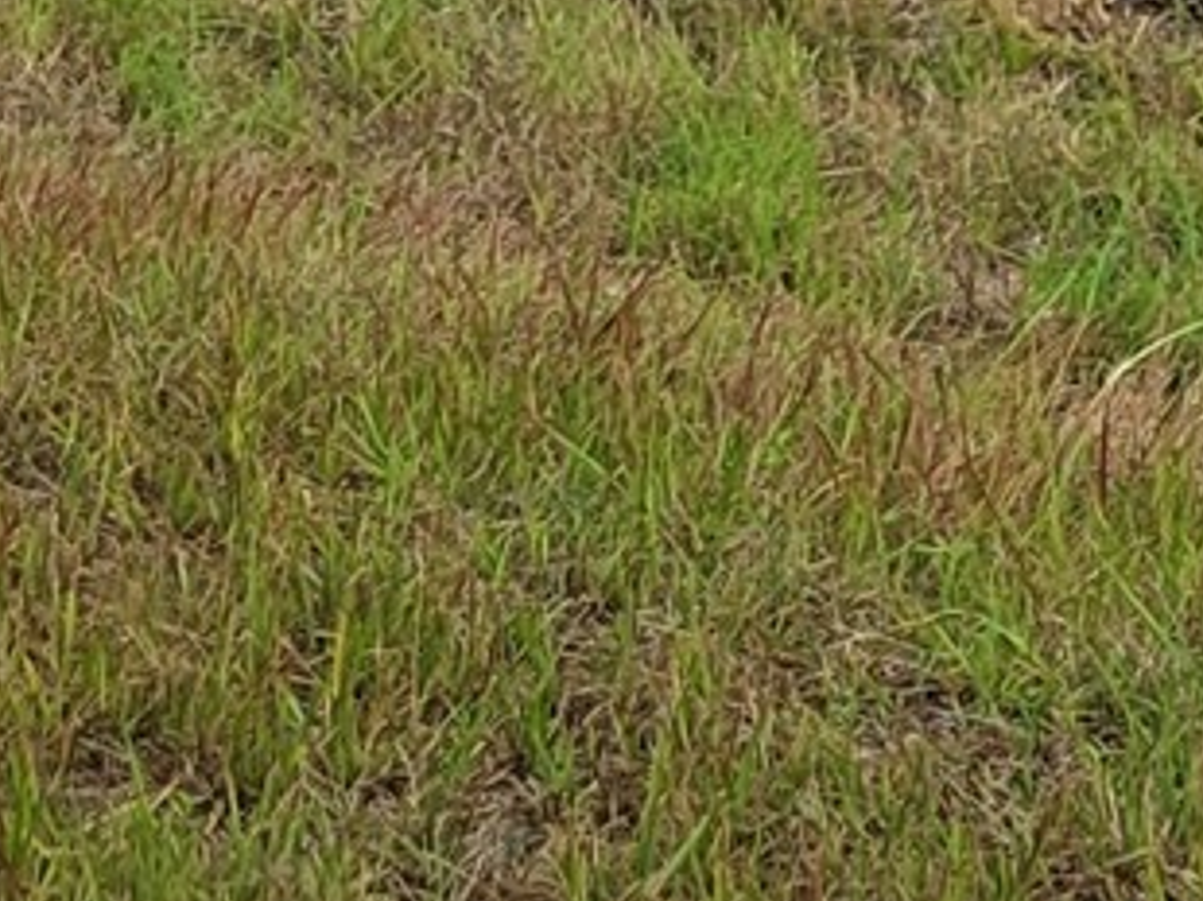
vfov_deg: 7.5
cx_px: 2491
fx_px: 5973
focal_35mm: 172
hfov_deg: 10.5
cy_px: -1833
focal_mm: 5.4
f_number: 1.8
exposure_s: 1/519
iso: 40
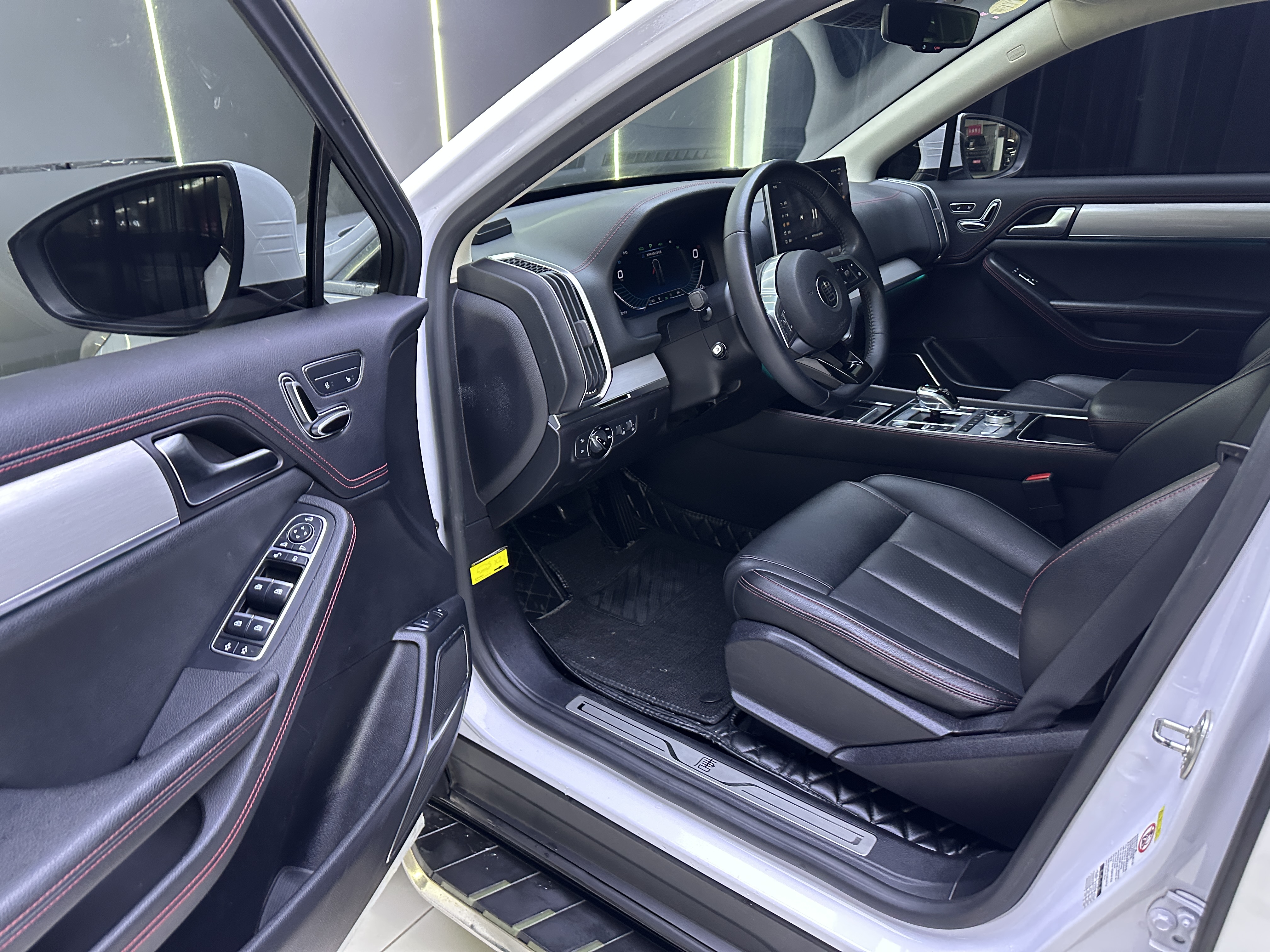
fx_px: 881
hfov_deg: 71.6
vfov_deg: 56.8
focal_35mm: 24
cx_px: 635
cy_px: 476
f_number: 1.78
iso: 500
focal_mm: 6.86
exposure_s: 1/50
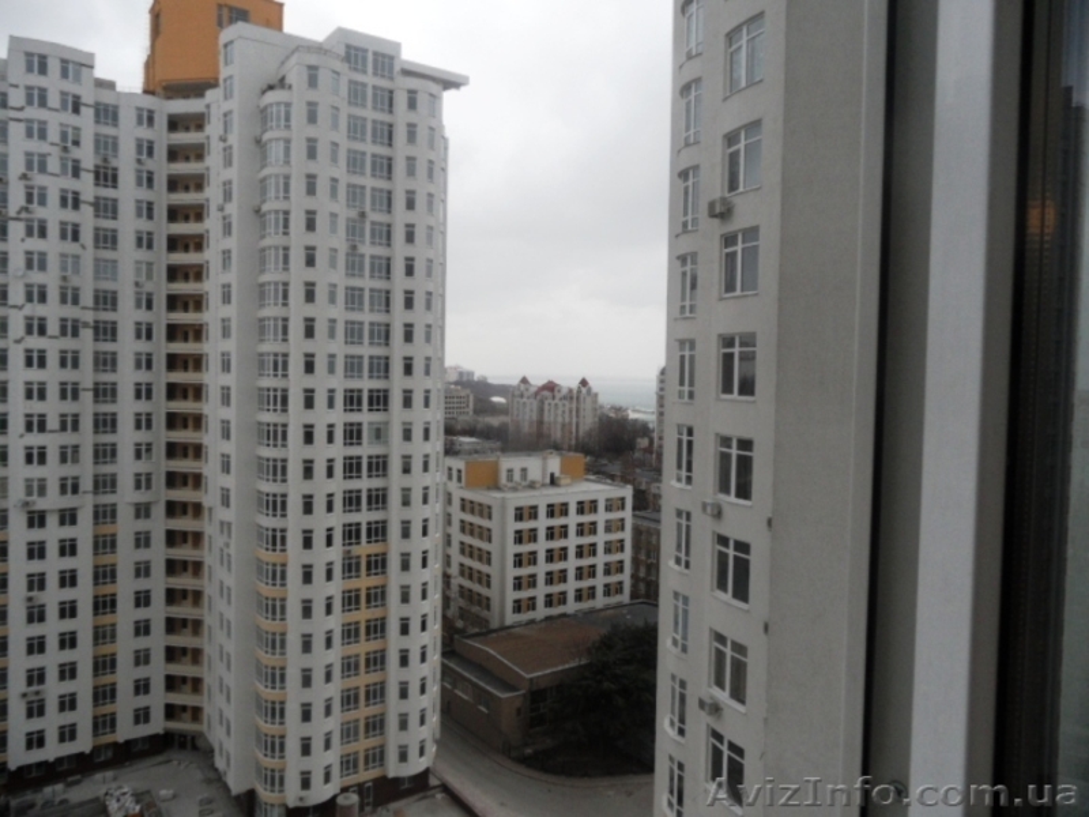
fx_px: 755
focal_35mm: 24
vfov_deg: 56.8
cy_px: 408
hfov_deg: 71.6
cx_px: 544
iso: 80
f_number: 3.2
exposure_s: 1/250
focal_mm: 3.9
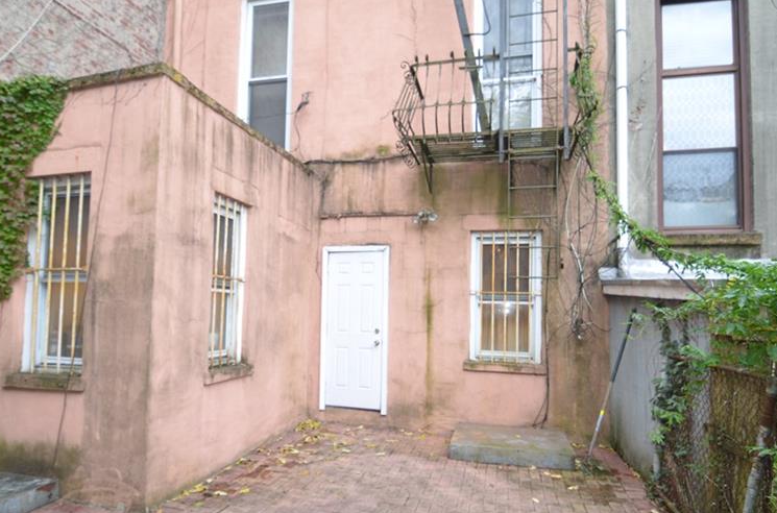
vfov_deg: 55.3
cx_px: 375
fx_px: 488
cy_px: 284
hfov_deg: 77.0
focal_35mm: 23
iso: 400
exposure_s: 1/100
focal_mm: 11
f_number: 2.8
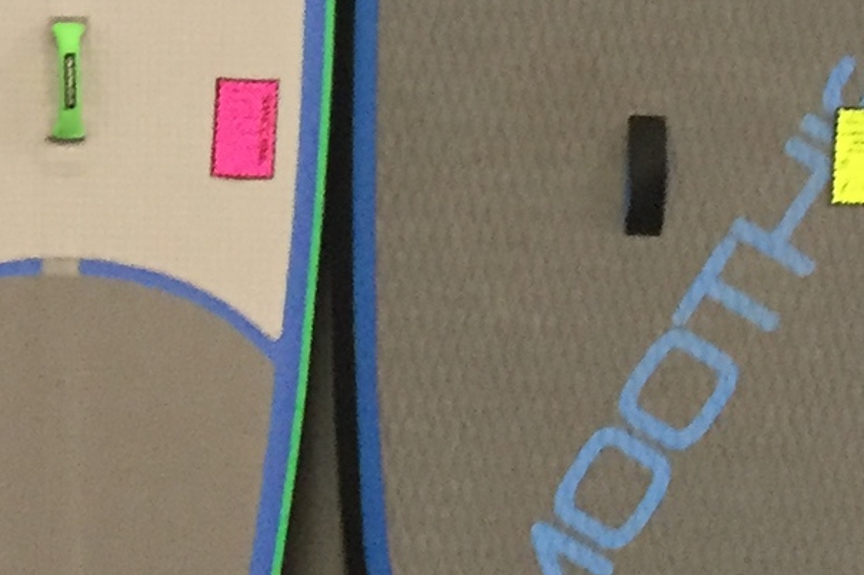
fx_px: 3191
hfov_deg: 15.0
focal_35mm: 133
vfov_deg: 10.2
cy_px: -98
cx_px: -132
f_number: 2.2
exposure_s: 1/30
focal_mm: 4.15
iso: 200
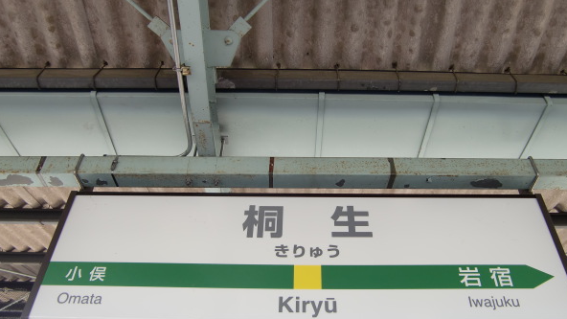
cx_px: 304
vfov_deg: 35.5
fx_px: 496
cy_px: 191
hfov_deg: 59.4
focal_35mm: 33
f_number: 2.6
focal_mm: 4.9
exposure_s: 1/100
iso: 64
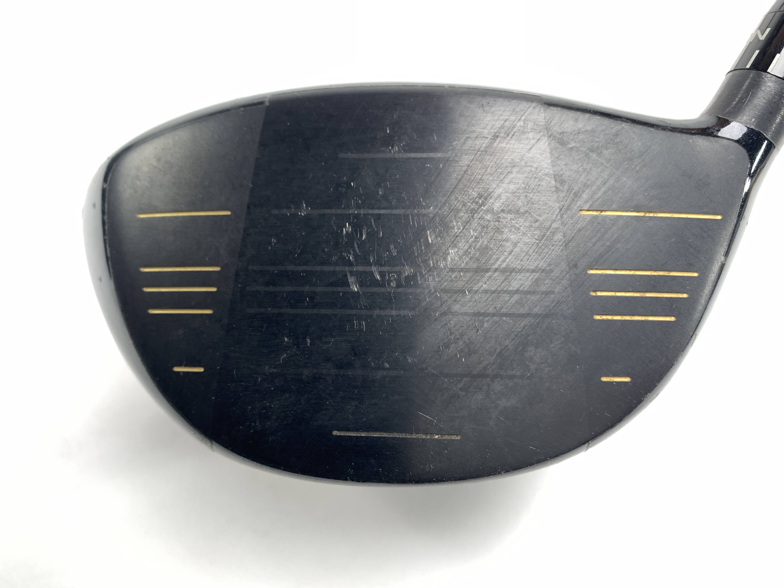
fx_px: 589
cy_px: 294
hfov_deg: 67.3
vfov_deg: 53.1
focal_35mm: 26
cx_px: 392
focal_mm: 4.25
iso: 64
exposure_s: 1/120
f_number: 1.8
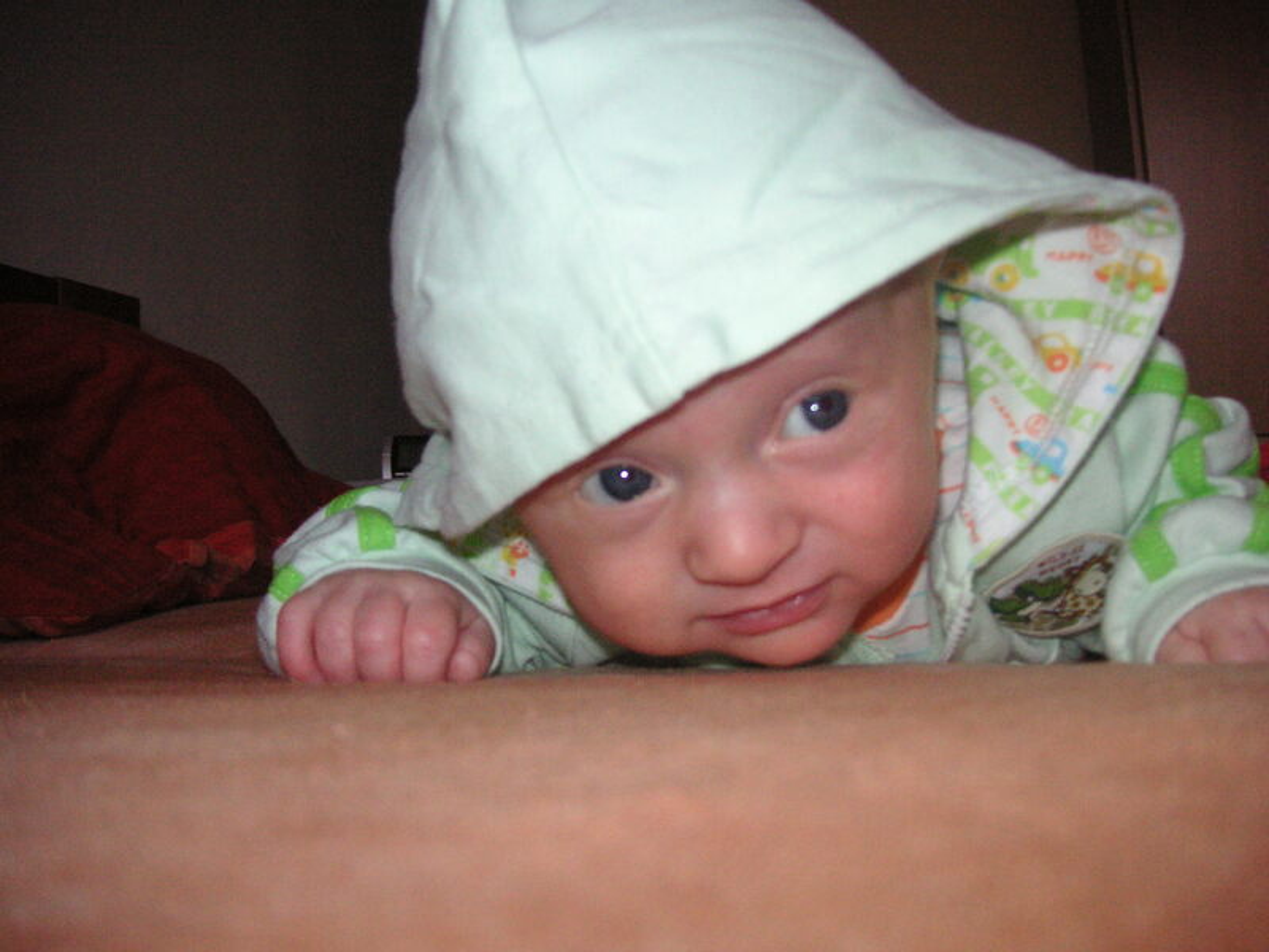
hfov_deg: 50.1
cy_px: 476
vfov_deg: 38.7
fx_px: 1356
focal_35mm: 37
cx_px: 634
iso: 160
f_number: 2.8
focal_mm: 6.1
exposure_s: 1/45
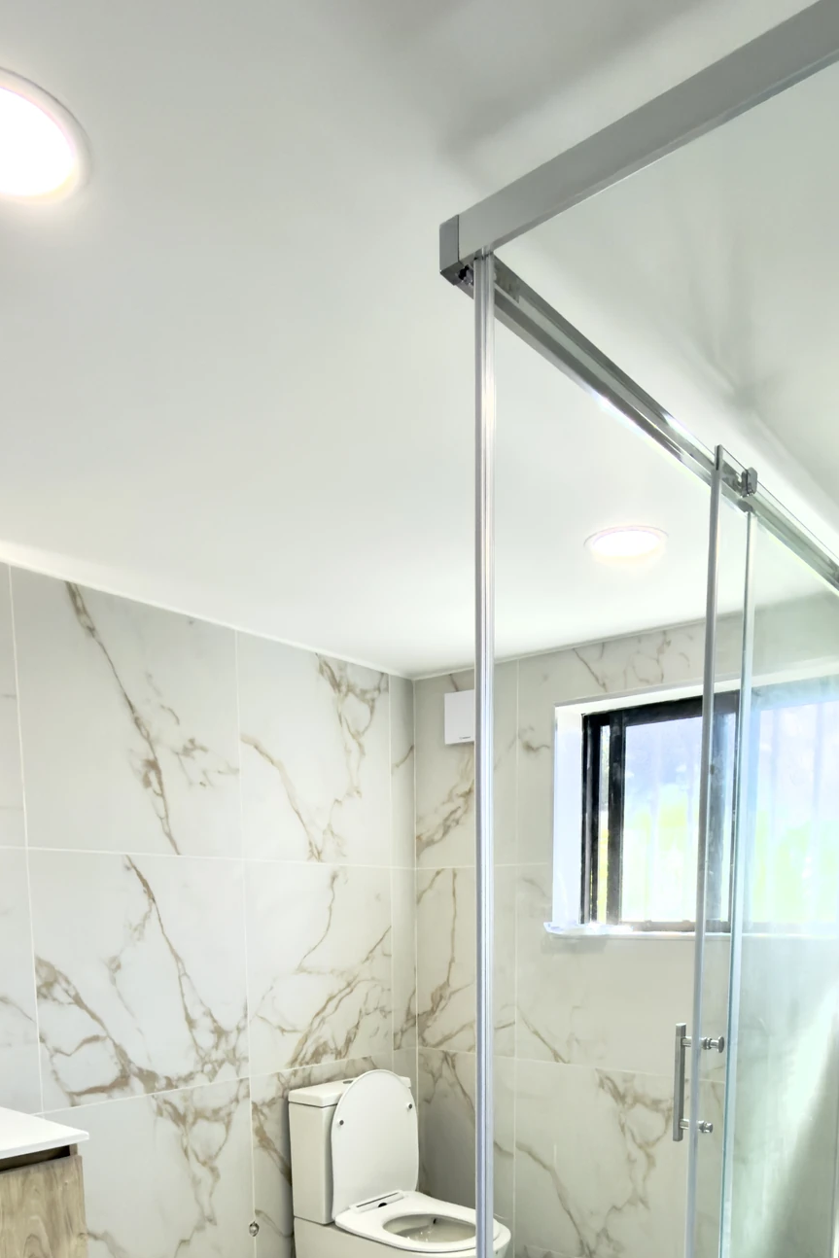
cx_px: 454
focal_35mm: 27
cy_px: 1042
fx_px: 944
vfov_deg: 60.7
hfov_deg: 47.9
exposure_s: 1/121
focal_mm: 2.22
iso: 50
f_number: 2.2
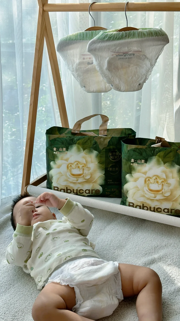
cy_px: 161
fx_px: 450
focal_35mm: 53
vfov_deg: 39.2
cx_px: 85
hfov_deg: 22.6
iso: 64
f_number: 1.78
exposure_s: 1/506
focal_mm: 6.86
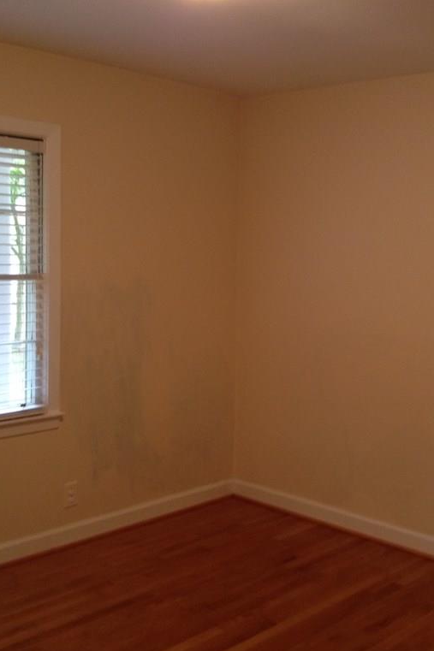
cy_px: 328
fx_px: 886
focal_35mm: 49
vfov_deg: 40.4
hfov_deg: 27.3
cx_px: 297
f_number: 2.4
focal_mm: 4.28
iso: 80
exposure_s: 1/20
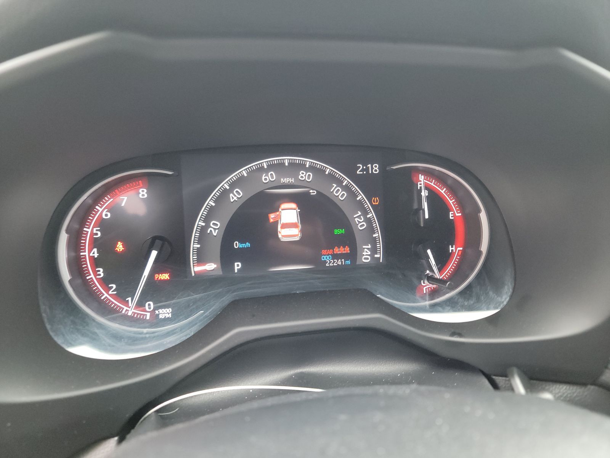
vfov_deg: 56.8
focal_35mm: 24
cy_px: 229
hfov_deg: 71.6
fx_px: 423
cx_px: 305
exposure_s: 1/59
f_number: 1.8
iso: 873
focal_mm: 6.7
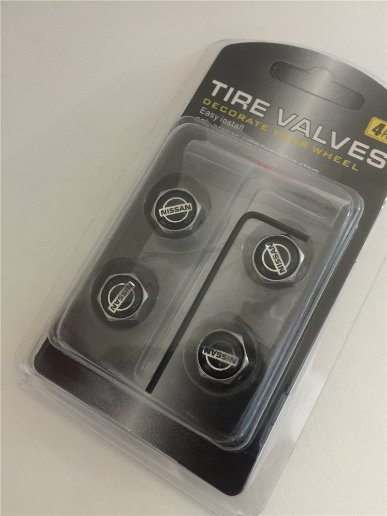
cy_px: 258
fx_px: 432
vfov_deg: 61.6
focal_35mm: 29
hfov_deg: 48.2
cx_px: 194
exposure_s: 1/10
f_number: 2.2
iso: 125
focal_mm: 4.15
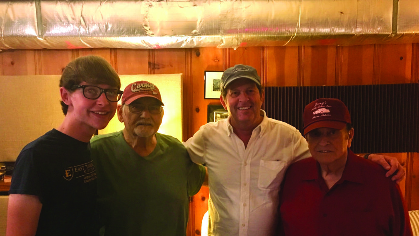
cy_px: 155
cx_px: 209
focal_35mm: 32
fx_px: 356
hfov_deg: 61.0
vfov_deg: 36.4
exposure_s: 1/15
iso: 400
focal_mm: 4.15
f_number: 2.2
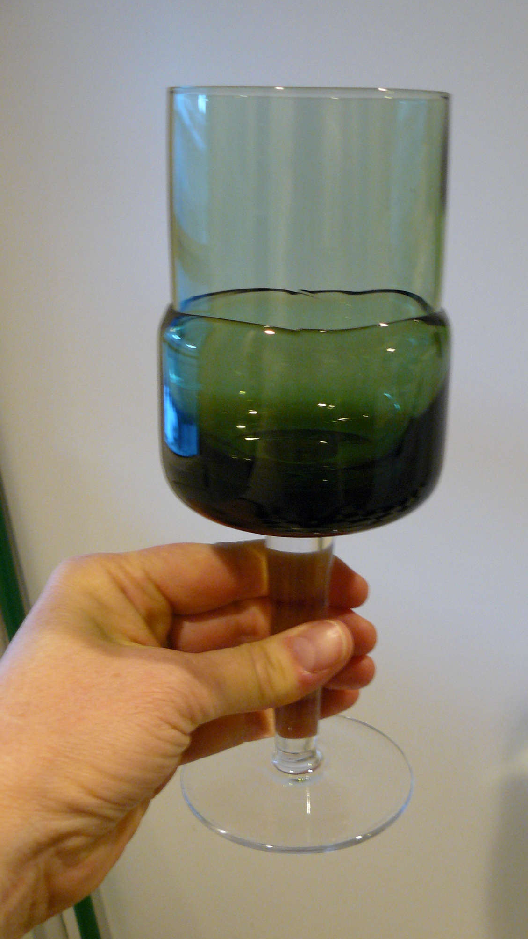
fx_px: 995
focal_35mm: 40
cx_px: 318
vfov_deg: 50.5
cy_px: 463
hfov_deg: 29.6
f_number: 2.8
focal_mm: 6
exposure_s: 1/10
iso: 200
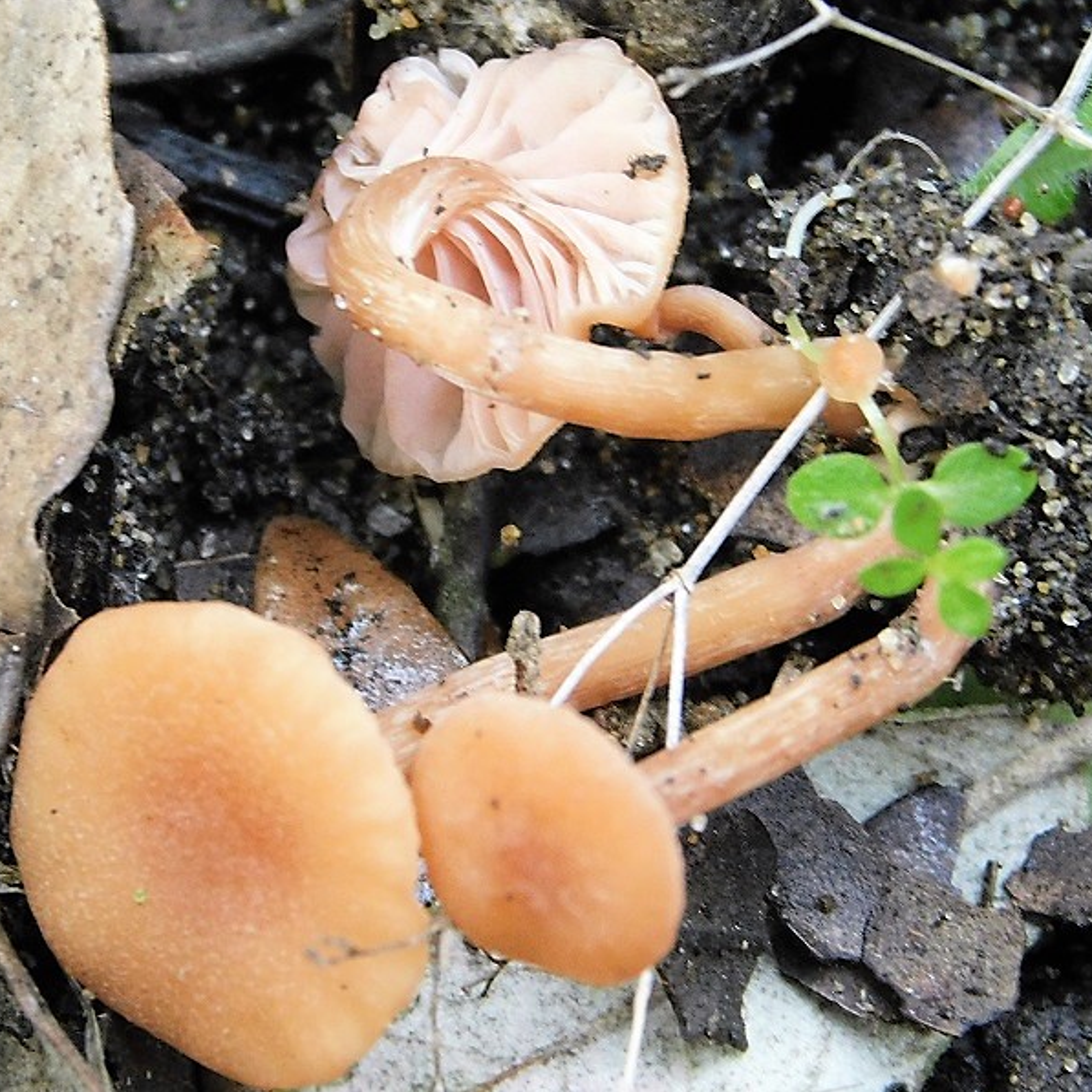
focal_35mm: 348
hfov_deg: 5.0
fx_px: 12420
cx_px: 565
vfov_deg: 5.0
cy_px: 547
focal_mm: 52.2
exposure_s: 1/40
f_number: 5.7
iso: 800
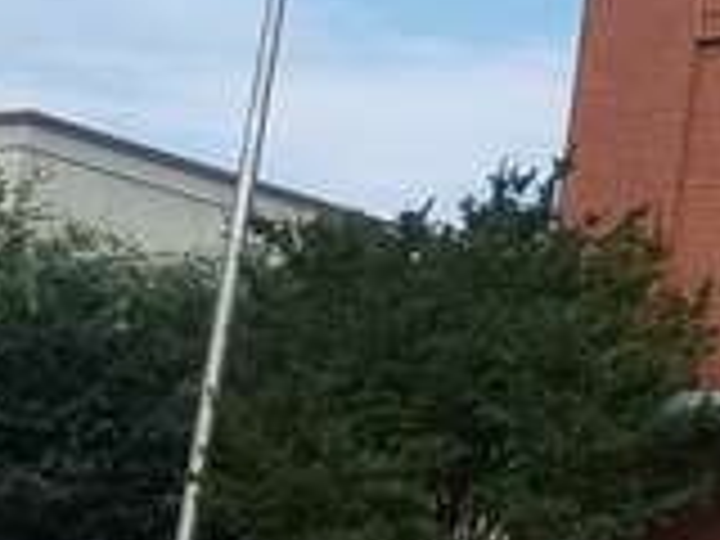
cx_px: 1480
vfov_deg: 11.4
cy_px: 90
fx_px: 2704
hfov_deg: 13.0
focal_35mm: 130
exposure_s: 1/1852
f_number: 1.7
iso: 50
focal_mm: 4.2
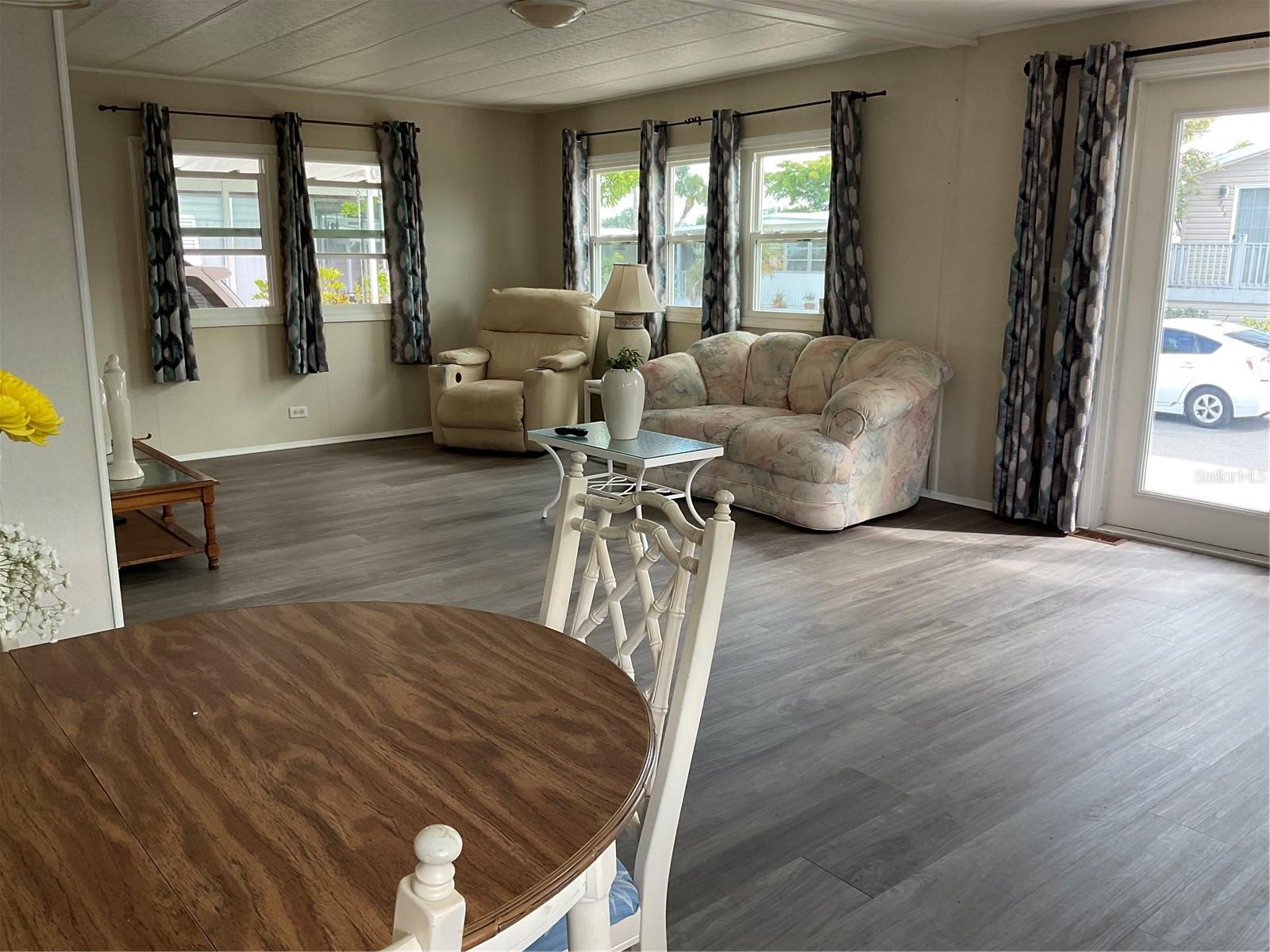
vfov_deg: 48.2
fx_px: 1064
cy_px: 476
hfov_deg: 61.7
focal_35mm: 29
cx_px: 635
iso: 50
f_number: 1.8
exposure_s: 1/120
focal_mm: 3
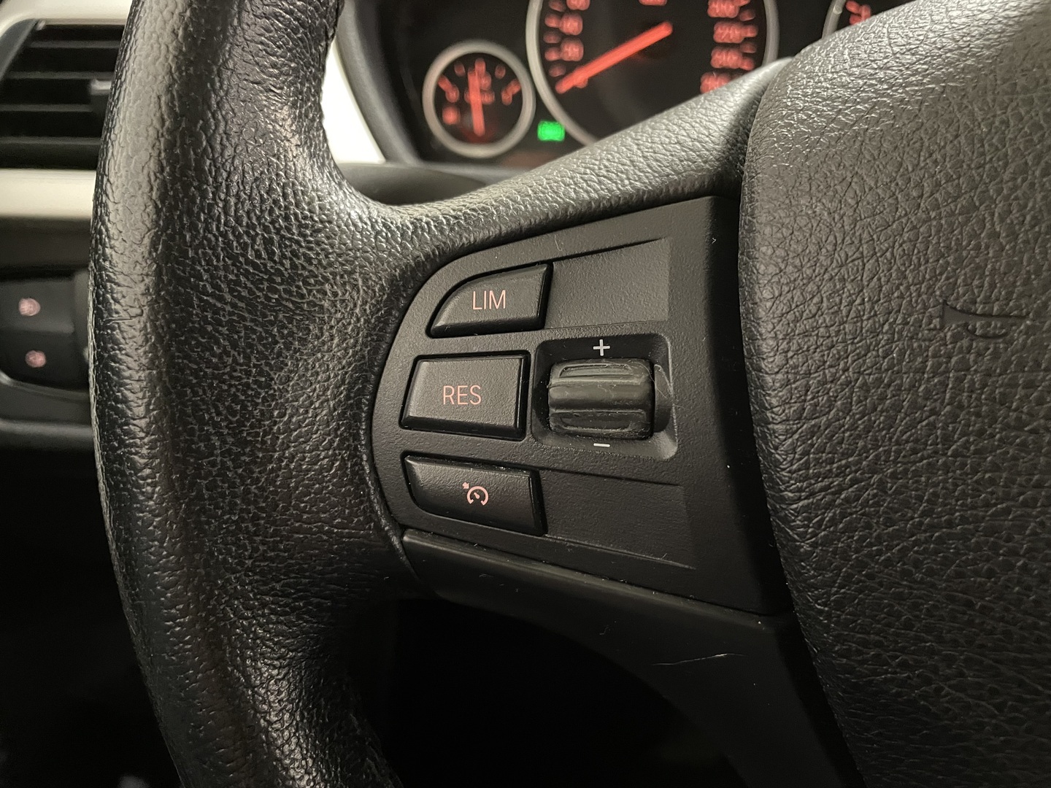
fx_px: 789
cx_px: 526
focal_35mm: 26
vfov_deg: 53.1
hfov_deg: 67.3
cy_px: 394
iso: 800
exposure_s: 1/25
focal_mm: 4.2
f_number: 1.6
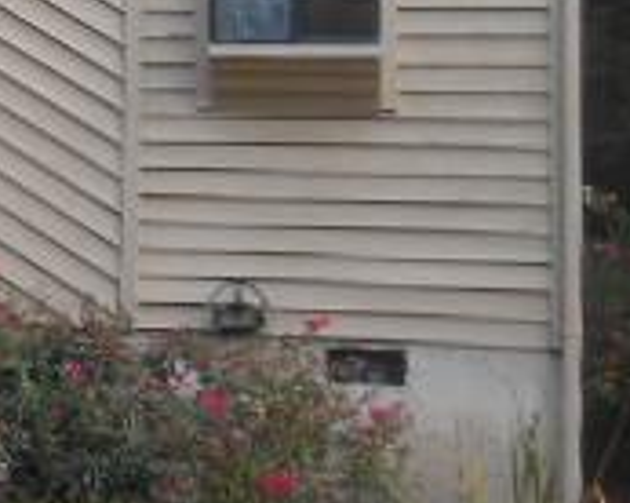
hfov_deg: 18.4
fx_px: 1751
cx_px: -269
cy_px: 11
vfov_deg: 16.0
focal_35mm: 94
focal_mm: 4.7
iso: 80
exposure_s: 1/40
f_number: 3.4
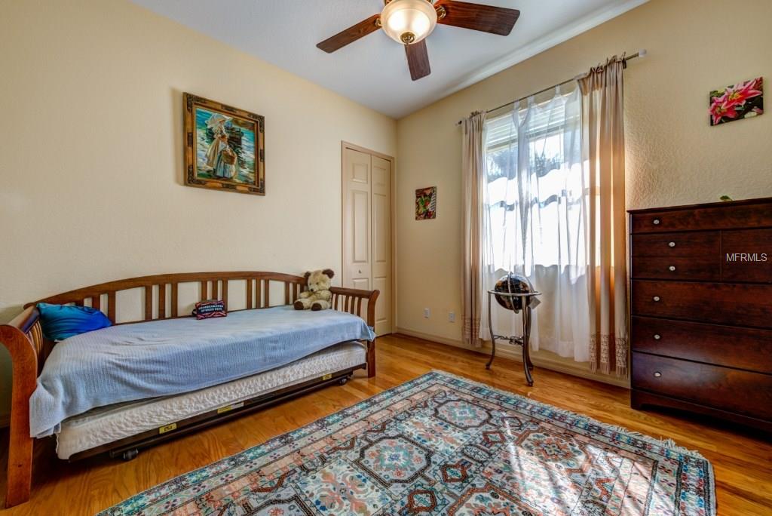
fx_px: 300
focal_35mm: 14
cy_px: 258
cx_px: 386
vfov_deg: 81.3
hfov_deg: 104.2
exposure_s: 1/13
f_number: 8
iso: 100
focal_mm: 14
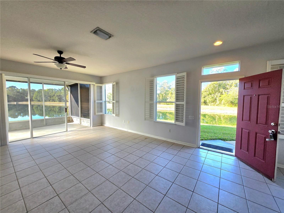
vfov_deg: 89.9
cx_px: 142
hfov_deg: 106.2
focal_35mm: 13
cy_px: 106
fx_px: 107
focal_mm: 1.7
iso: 40
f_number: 2.2
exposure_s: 1/120
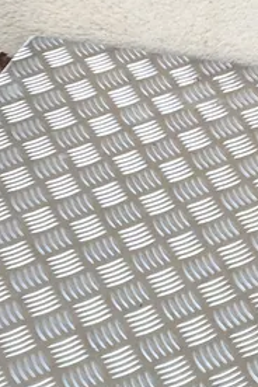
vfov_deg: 15.5
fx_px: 1408
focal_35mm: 131
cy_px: 311
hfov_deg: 10.3
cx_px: 311
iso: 32
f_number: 2.2
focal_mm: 4.15
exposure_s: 1/100
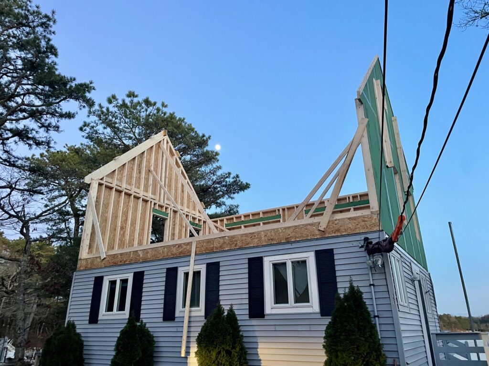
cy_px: 183
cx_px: 244
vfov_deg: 53.1
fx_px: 367
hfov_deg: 67.3
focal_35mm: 26
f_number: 1.6
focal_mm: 4.2
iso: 500
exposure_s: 1/60
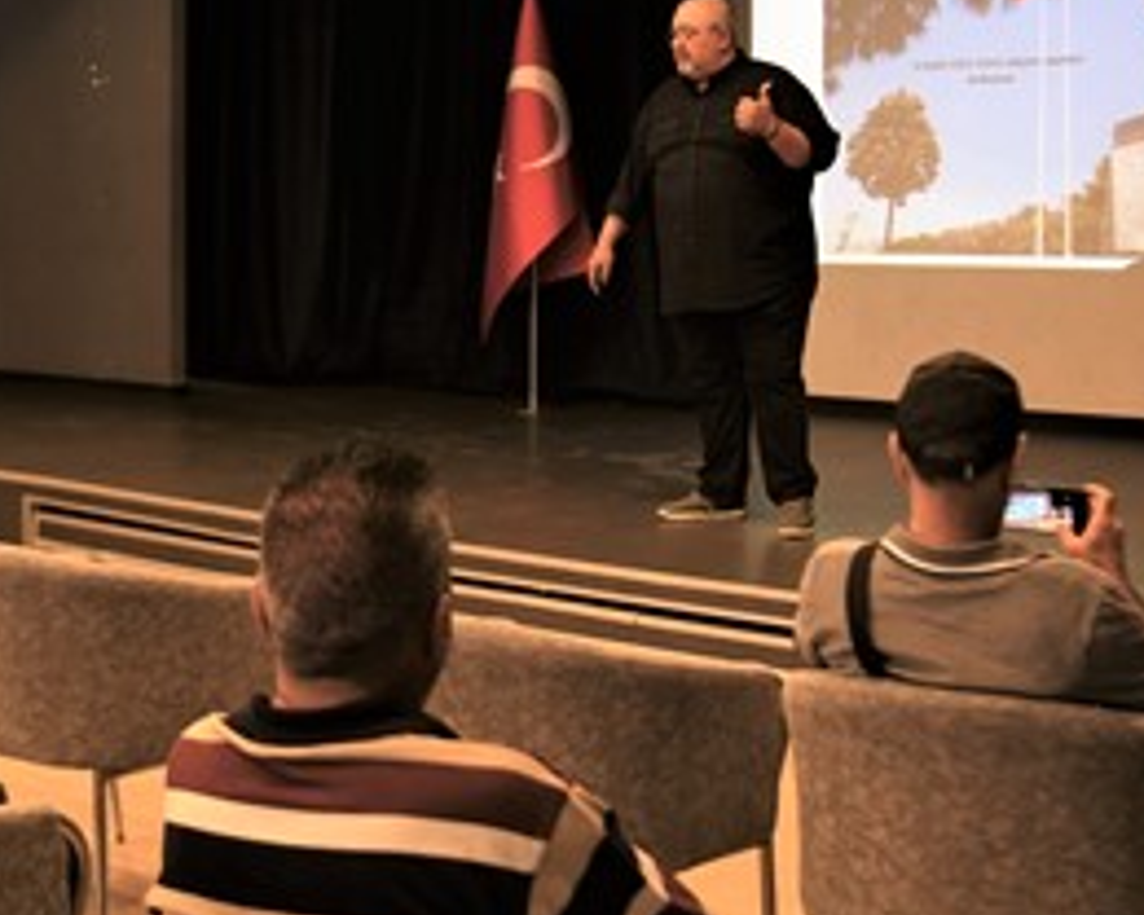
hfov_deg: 29.1
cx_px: 444
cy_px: 282
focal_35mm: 65
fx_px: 2201
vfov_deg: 23.4
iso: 1250
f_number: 2.8
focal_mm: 30
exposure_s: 1/100
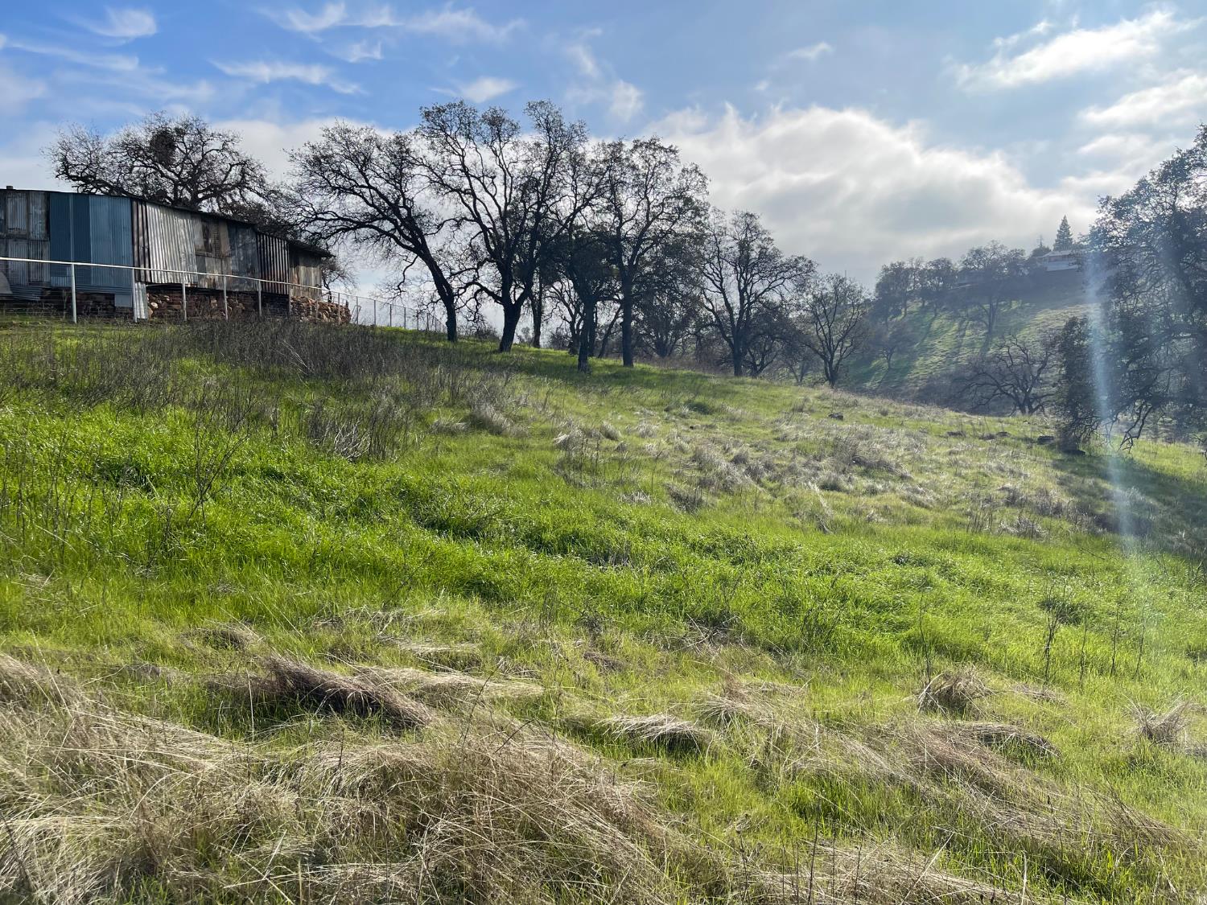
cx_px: 604
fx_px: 872
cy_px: 452
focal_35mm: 25
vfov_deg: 54.9
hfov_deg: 69.4
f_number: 1.6
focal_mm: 5.1
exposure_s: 1/5376
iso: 32
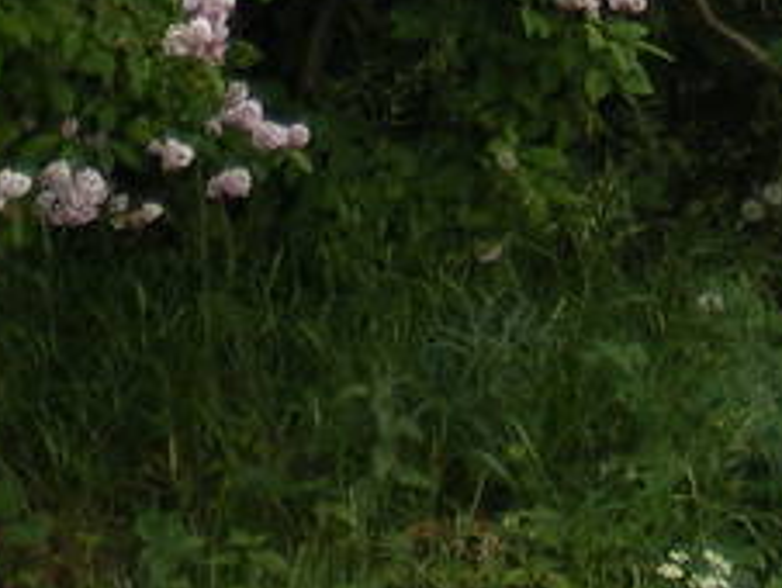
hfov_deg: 11.3
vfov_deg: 8.1
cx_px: 834
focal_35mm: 172
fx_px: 3890
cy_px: -737
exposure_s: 1/80
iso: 64
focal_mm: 6.3
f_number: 3.1
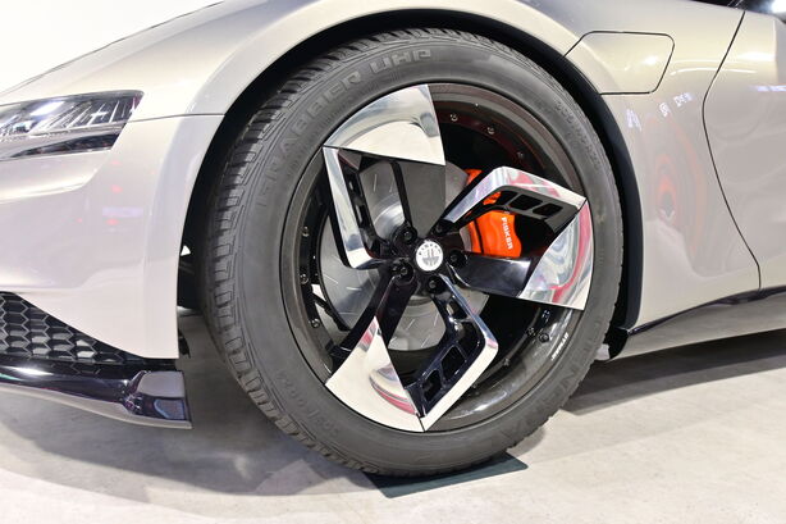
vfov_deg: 39.1
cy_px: 262
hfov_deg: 56.2
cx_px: 393
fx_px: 737
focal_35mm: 34
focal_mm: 22.5
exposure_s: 1/15
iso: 800
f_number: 5.6
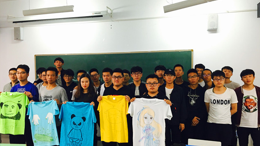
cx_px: 130
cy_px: 85
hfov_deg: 61.0
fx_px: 221
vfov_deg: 36.6
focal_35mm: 32
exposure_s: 1/17
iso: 80
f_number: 2.2
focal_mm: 4.15
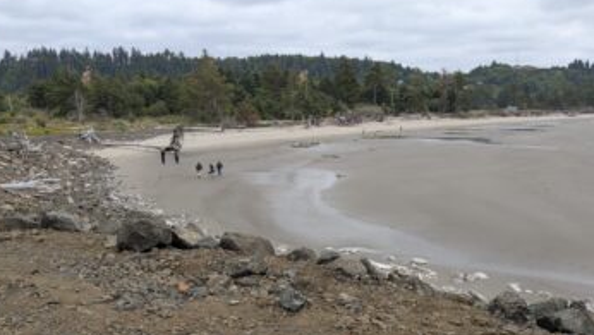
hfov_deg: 58.0
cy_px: 232
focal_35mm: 34
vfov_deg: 34.3
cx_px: 294
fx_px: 536
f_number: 1.73
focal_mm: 4.38
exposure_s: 1/2597
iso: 50
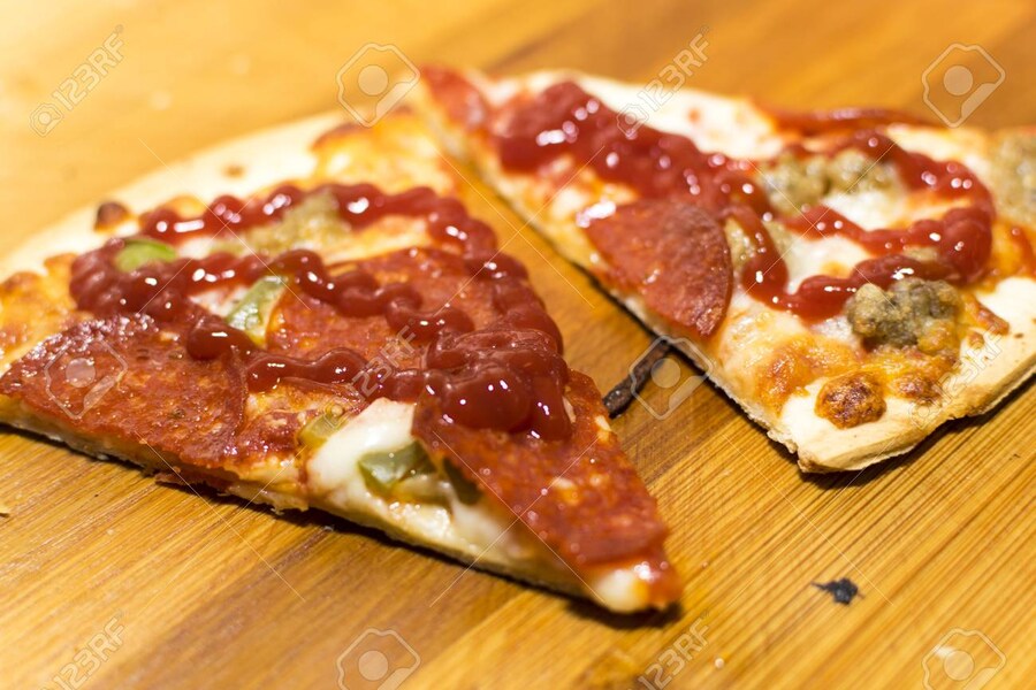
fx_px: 1511
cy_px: 345
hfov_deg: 37.9
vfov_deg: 25.8
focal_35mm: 52
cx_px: 518
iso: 100
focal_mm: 35
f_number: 2.8
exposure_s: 1/200
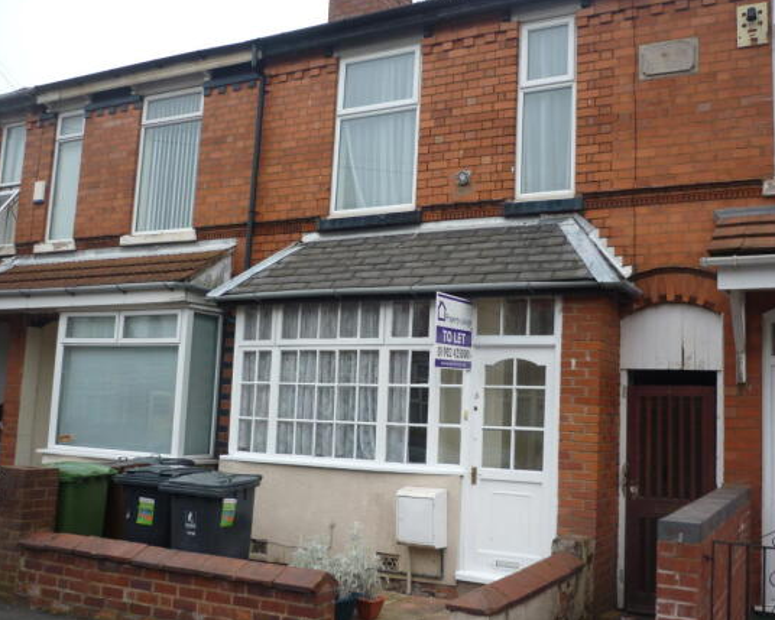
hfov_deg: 51.5
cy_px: 307
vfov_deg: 42.2
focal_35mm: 35
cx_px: 417
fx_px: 803
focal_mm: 5.5
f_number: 2.8
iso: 80
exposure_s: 1/200
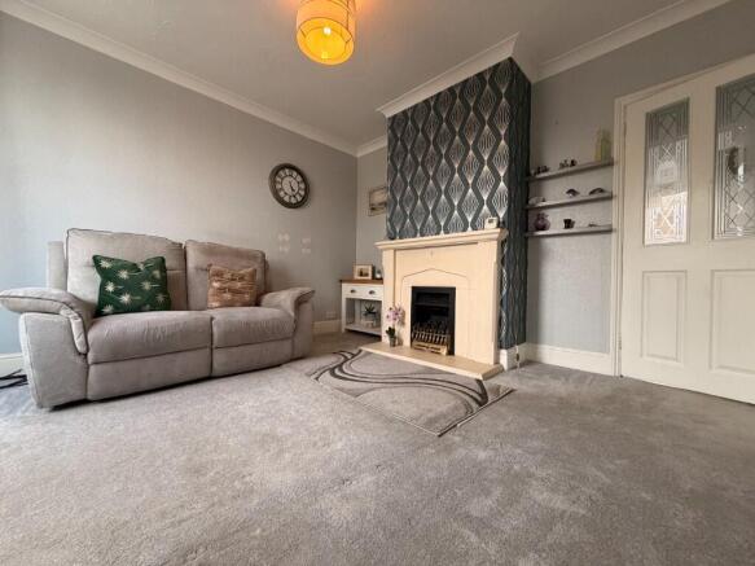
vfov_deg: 85.7
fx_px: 305
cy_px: 283
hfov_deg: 102.1
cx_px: 378
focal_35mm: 14
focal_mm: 2.22
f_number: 2.2
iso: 320
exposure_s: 1/100
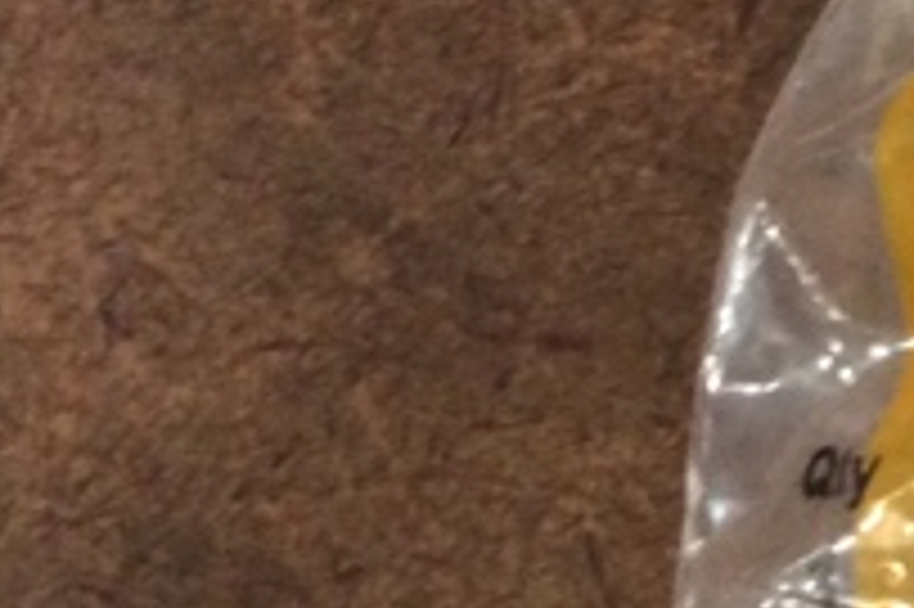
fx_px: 3323
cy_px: 811
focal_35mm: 131
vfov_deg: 10.2
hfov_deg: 13.9
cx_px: 1666
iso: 100
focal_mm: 3.3
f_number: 2.4
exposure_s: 1/24
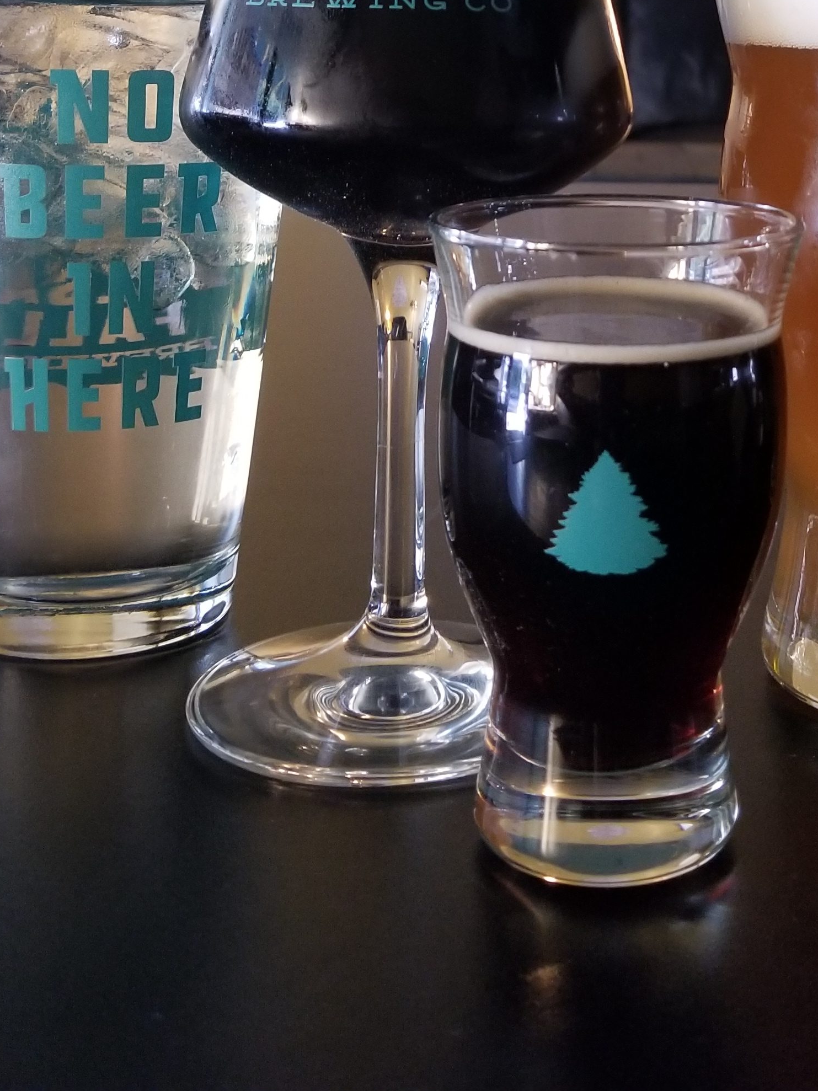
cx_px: 643
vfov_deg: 33.0
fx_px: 1670
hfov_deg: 27.0
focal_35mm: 53
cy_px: -16
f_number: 1.7
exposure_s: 1/30
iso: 200
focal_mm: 4.25
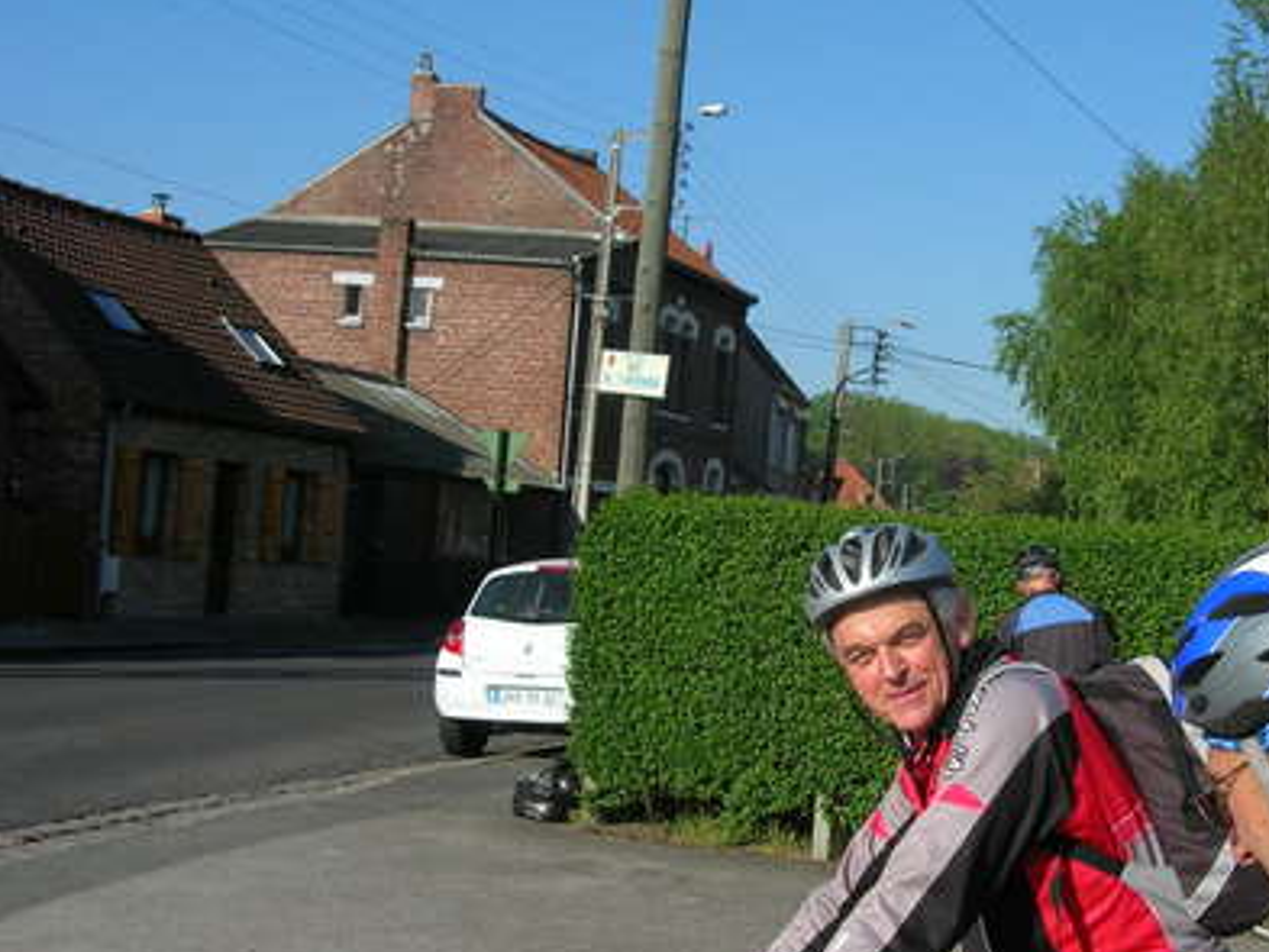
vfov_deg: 25.2
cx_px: 965
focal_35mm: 58
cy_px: 513
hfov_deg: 32.5
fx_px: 2127
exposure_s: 1/583
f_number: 4.8
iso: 64
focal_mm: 7.8
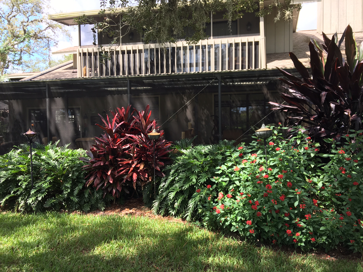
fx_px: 304
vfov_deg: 48.2
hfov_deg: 61.7
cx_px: 182
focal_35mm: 29
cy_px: 136
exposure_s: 1/225
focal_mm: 4.15
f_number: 2.2
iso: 25
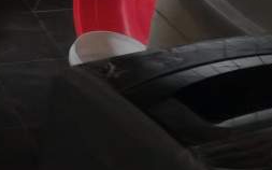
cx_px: -82
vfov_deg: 13.7
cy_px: -115
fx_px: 645
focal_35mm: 87
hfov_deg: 21.5
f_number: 1.8
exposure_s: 1/16.7
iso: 4000
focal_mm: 5.58
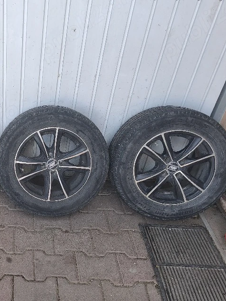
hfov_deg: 35.7
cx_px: -1
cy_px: 146
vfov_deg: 51.4
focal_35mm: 36
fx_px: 313
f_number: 1.6
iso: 50
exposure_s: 1/122
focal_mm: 6.57
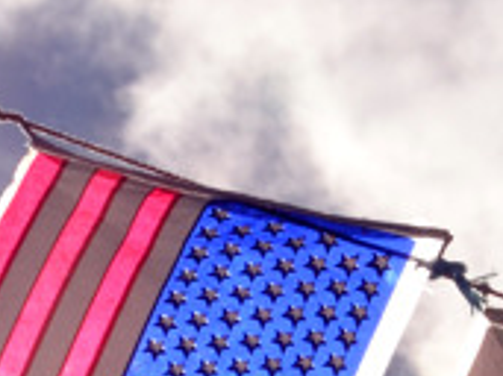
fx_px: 8509
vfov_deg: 2.5
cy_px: 781
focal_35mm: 586
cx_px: 221
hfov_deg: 3.4
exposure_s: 1/500
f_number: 20
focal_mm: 68
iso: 200
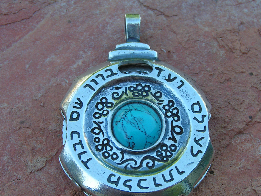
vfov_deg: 17.8
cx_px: 144
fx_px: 626
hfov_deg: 23.5
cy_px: 121
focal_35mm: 83
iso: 50
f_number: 5
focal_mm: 11.1
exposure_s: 1/80
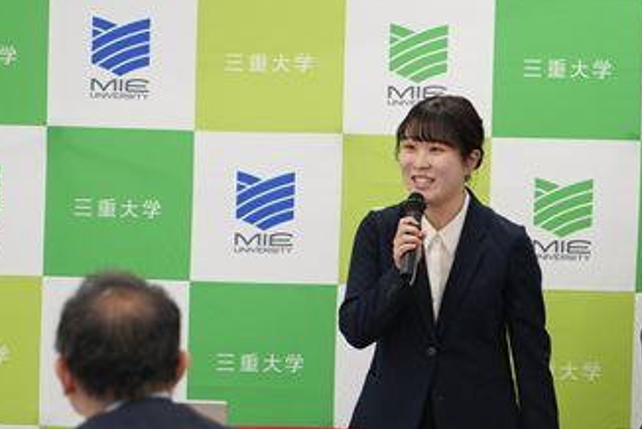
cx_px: 390
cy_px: 289
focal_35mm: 193
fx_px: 3445
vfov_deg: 7.1
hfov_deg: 10.6
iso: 640
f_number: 4
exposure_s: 1/125
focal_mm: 105
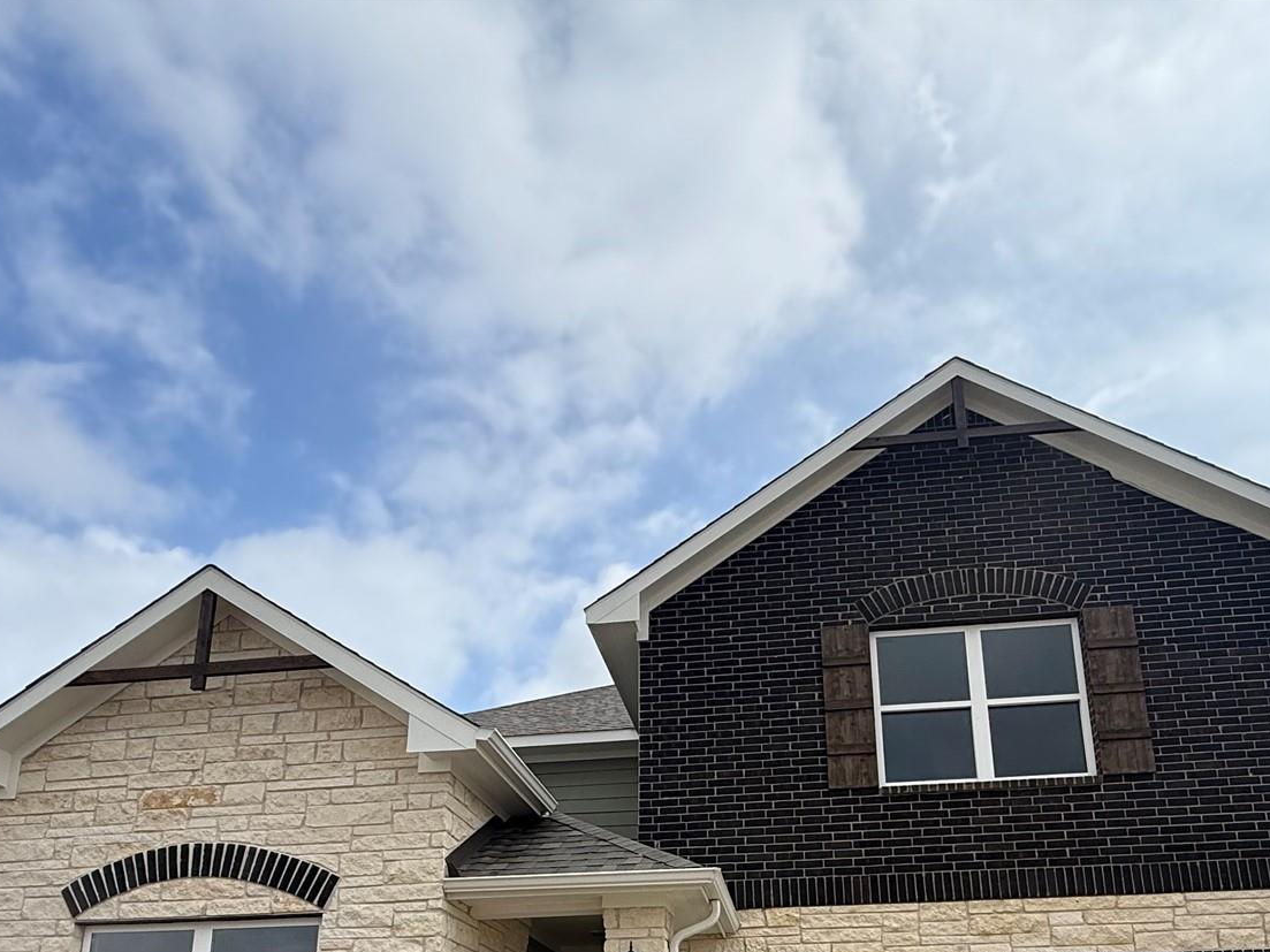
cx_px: 704
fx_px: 954
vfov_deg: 47.1
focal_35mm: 26
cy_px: 877
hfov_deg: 67.1
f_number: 2.2
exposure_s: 1/1961
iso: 64
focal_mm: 2.22
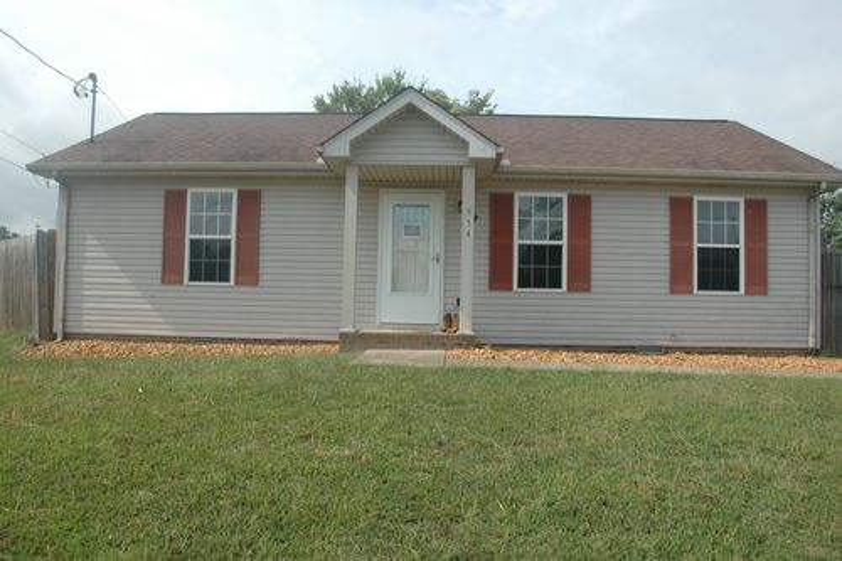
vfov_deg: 47.9
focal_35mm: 27
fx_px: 631
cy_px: 280
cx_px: 421
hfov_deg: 67.4
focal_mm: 18
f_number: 9
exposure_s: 1/320
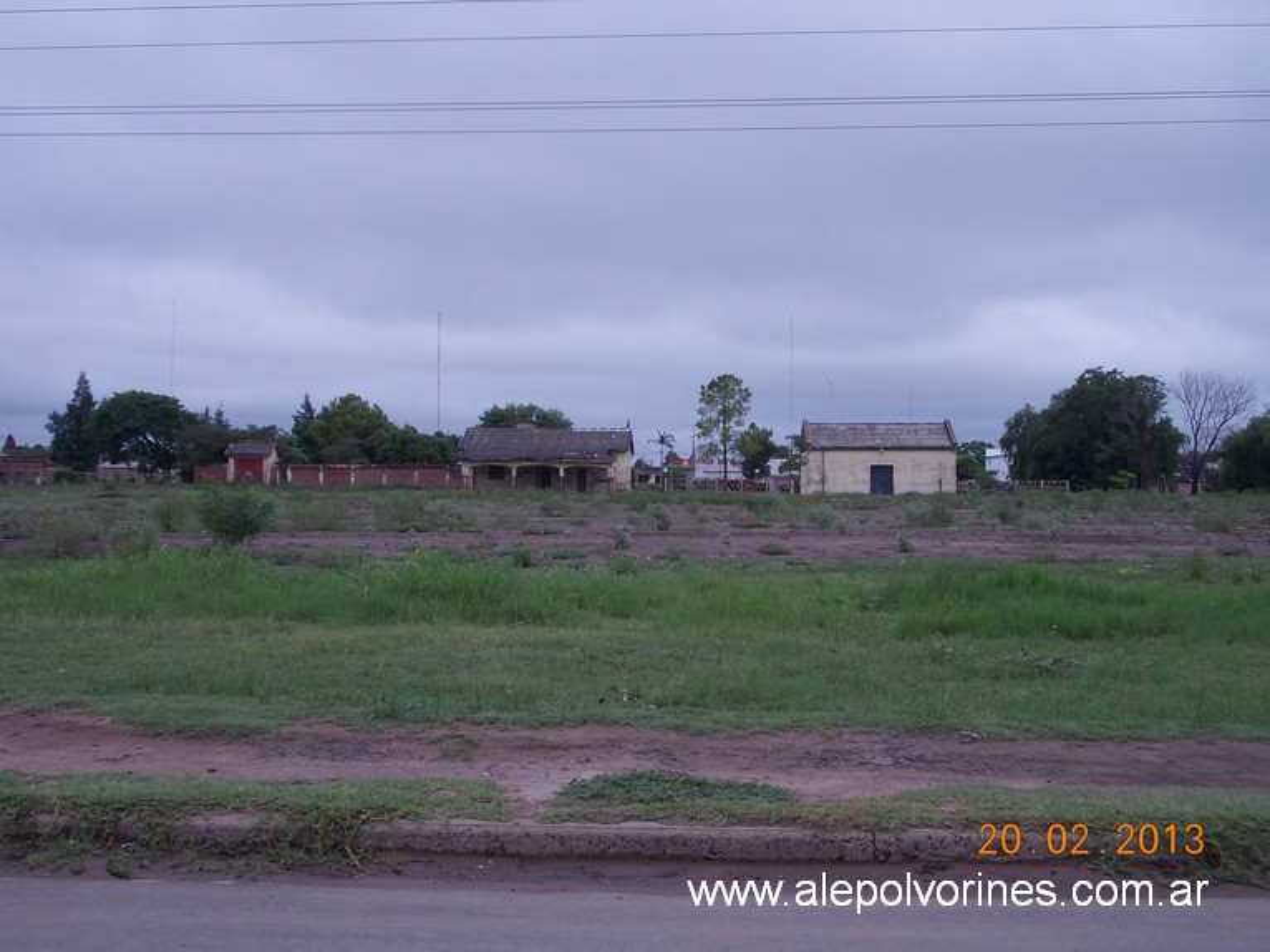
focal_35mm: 43
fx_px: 1577
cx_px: 635
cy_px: 476
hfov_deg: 43.9
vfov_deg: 33.6
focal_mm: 6.1
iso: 80
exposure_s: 1/400
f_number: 6.5
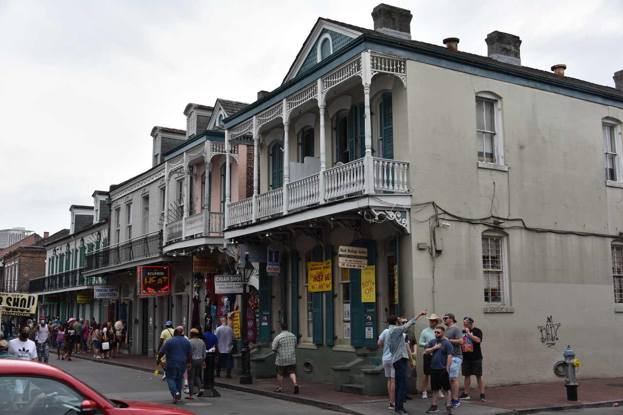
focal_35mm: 40
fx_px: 692
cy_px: 208
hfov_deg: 48.4
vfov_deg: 33.4
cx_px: 312
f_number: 6.3
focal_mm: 40
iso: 100
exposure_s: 1/160
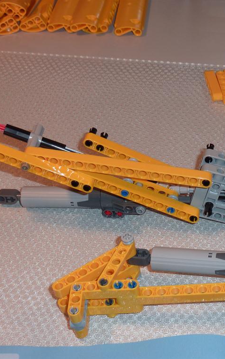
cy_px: 179
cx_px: 208
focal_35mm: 74
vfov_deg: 27.8
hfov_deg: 17.3
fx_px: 726
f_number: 3.8
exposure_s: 1/30
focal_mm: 8.5
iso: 100
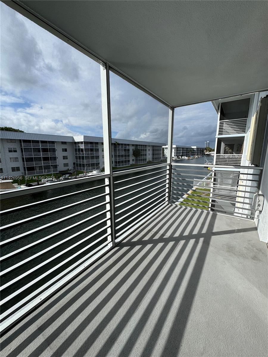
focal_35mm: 14
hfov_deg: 85.7
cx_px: 134
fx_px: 145
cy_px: 178
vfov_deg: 102.1
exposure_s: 1/1927
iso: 50
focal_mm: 2.22
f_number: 2.2
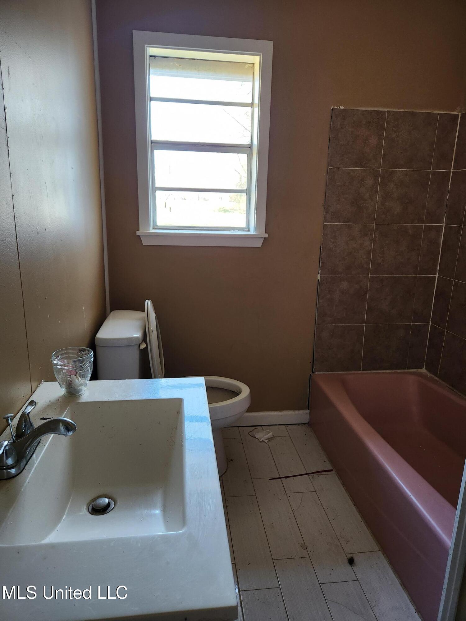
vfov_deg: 73.9
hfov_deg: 58.9
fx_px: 413
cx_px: 233
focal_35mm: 23
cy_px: 310
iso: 250
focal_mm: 5.4
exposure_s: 1/120
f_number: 1.8
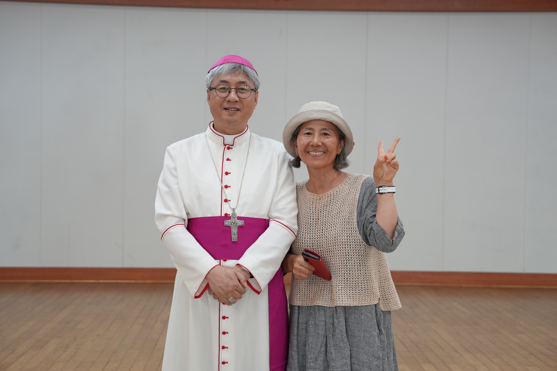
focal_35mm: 70
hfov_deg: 28.8
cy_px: 186
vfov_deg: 19.5
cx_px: 278
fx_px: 1083
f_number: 4
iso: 1000
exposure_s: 1/160
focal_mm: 70
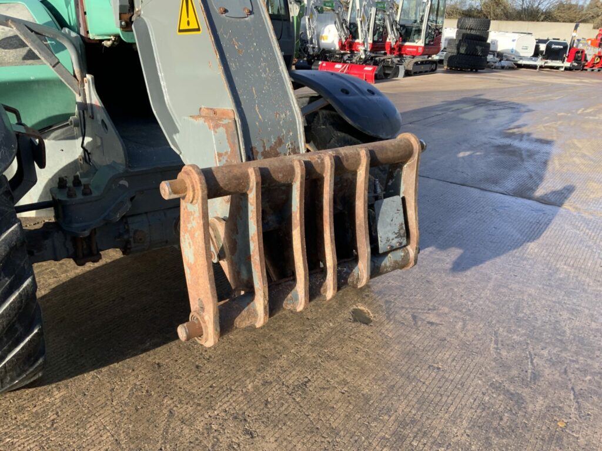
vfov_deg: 48.2
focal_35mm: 29
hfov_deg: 61.7
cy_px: 226
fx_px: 504
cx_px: 301
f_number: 1.8
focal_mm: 3
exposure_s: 1/482
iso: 16
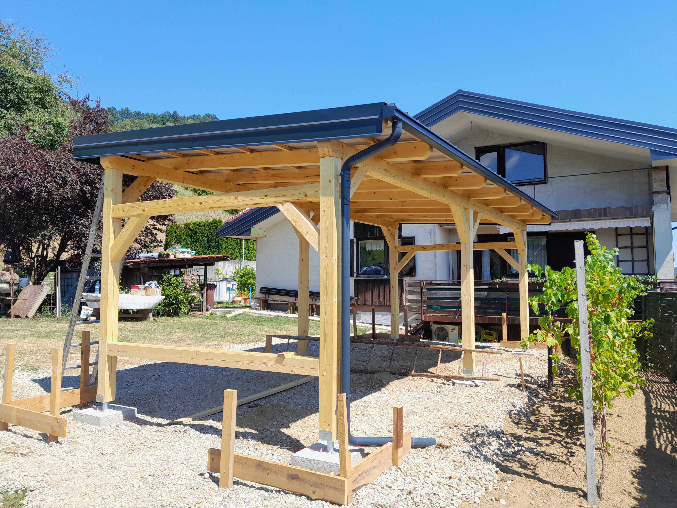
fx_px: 508
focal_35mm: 26
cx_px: 338
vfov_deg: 53.1
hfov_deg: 67.3
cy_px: 254
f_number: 1.8
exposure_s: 1/1015
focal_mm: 4
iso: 40
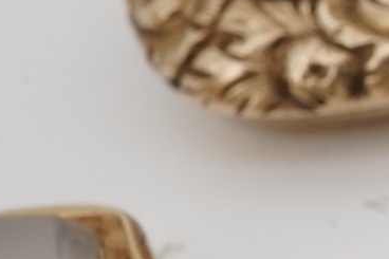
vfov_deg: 6.2
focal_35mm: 220
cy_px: 271
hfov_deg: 8.5
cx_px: 937
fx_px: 2376
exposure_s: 1/125
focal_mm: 30
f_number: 22
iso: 400
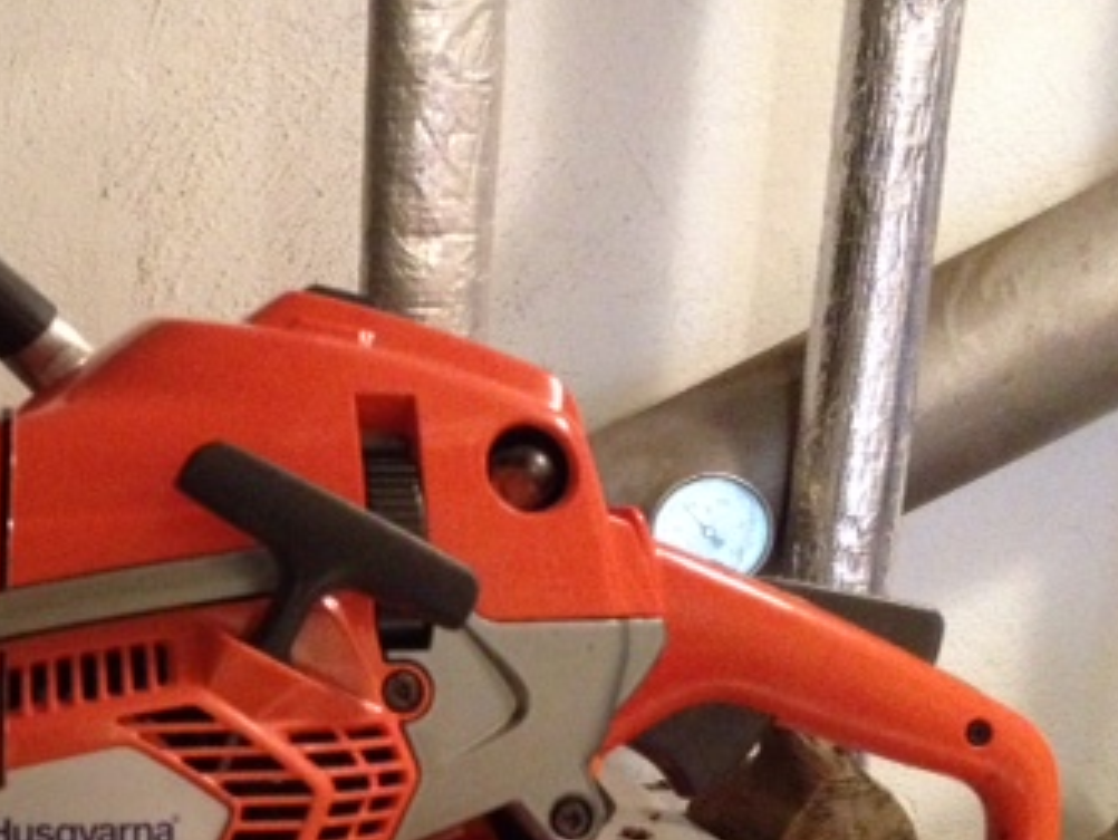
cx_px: 94
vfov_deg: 21.7
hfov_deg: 27.8
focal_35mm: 67
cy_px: 659
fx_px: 2165
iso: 800
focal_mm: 4.28
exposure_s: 1/15
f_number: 2.4
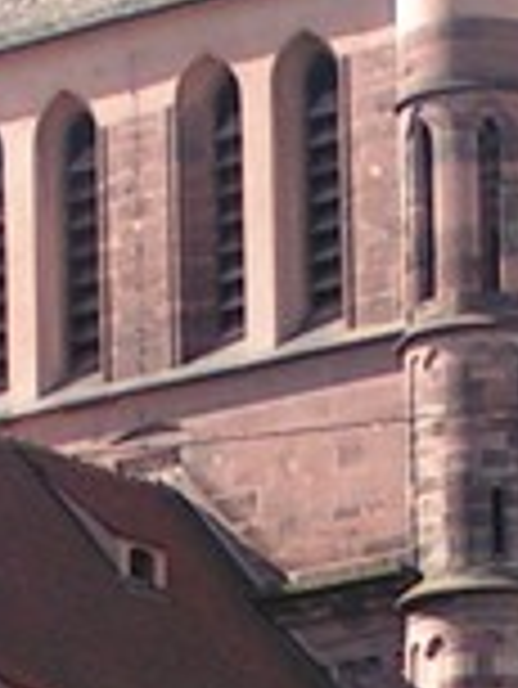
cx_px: 495
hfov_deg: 3.6
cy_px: 1410
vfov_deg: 4.7
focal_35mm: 418
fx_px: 8328
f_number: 5
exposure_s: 1/160
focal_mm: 9.2
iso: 50
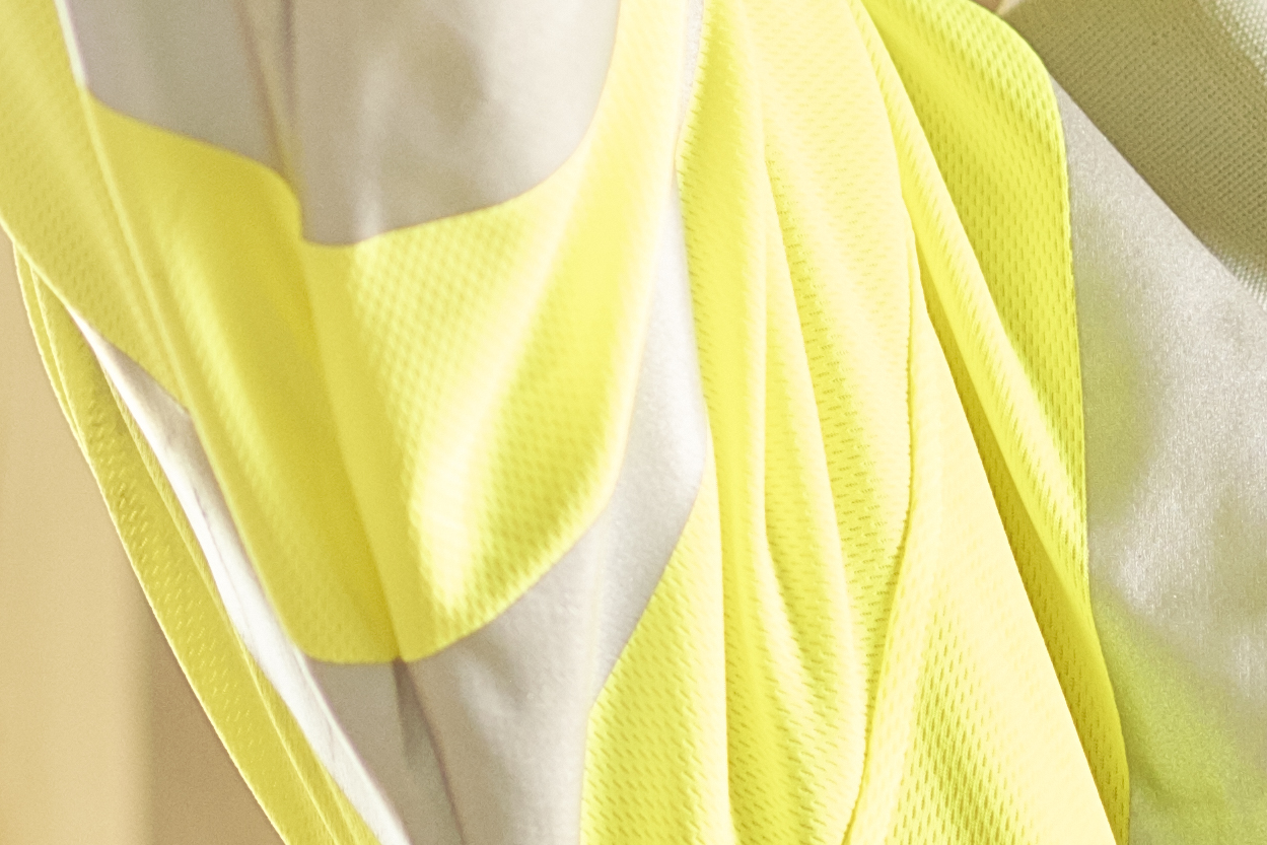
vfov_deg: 2.7
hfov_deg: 4.1
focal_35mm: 501
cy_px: -284
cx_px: 733
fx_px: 17633
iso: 1000
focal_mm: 85
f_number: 2.5
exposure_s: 1/200
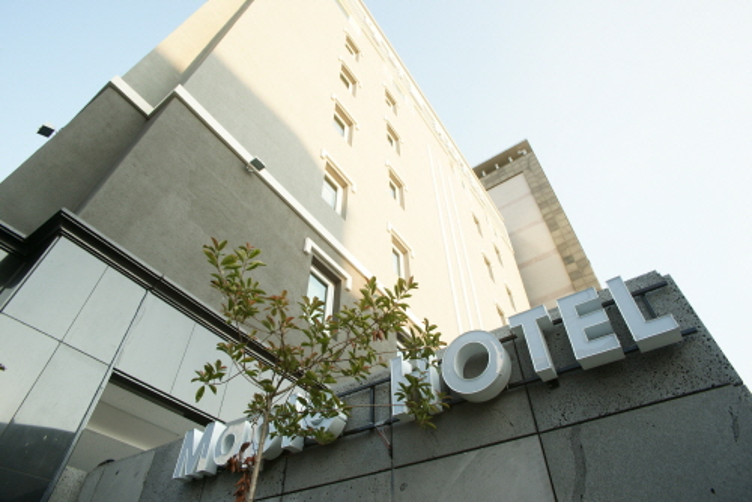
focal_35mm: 20
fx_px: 418
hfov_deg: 83.9
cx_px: 376
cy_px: 251
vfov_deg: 62.0
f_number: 8
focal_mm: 20
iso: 320
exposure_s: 1/80
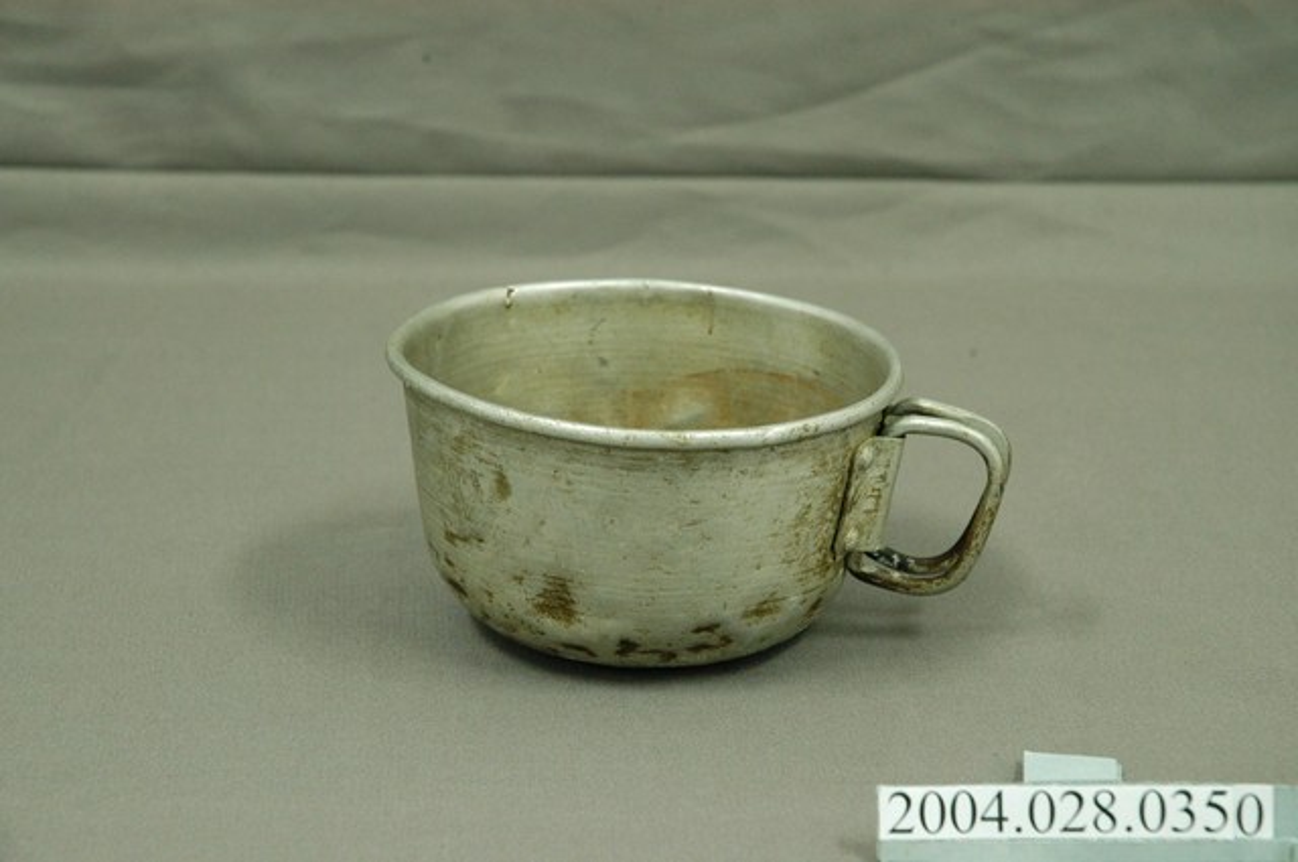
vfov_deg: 13.0
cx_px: 649
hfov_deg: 19.5
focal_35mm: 105
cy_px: 431
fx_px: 3781
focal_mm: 70
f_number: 7.1
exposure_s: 1/10
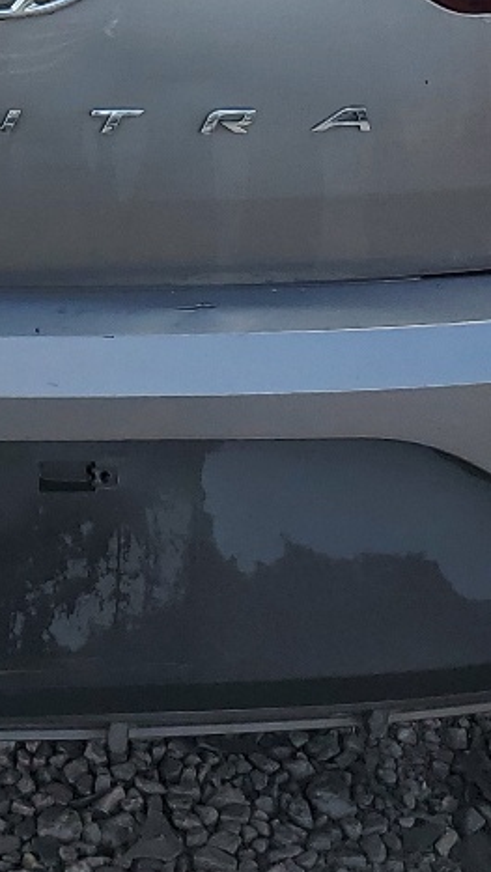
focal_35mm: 97
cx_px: -47
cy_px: -47
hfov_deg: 12.3
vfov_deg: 21.1
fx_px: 2243
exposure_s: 1/1250
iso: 50
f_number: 1.5
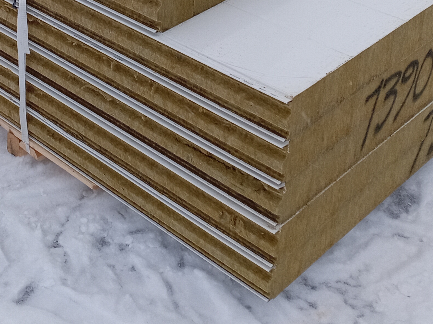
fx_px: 875
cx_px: 89
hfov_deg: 27.3
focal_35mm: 70
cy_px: -15
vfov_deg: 20.2
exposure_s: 1/50
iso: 101
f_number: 1.8
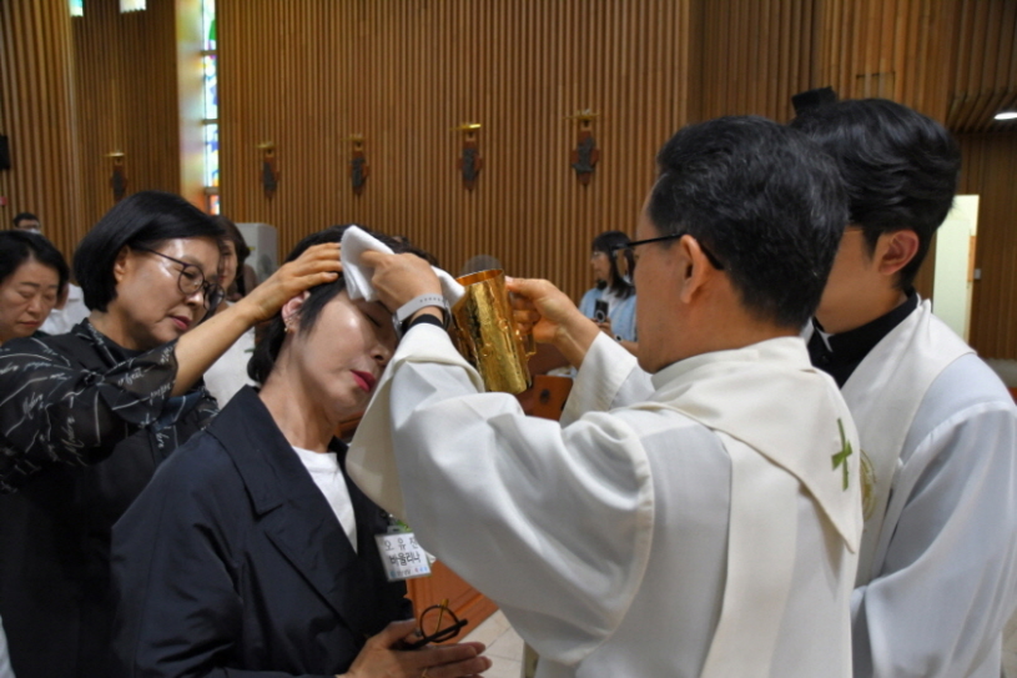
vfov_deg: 40.0
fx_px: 932
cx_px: 508
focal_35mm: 33
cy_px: 339
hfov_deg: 57.2
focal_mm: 22
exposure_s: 1/160
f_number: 3.8
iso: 800
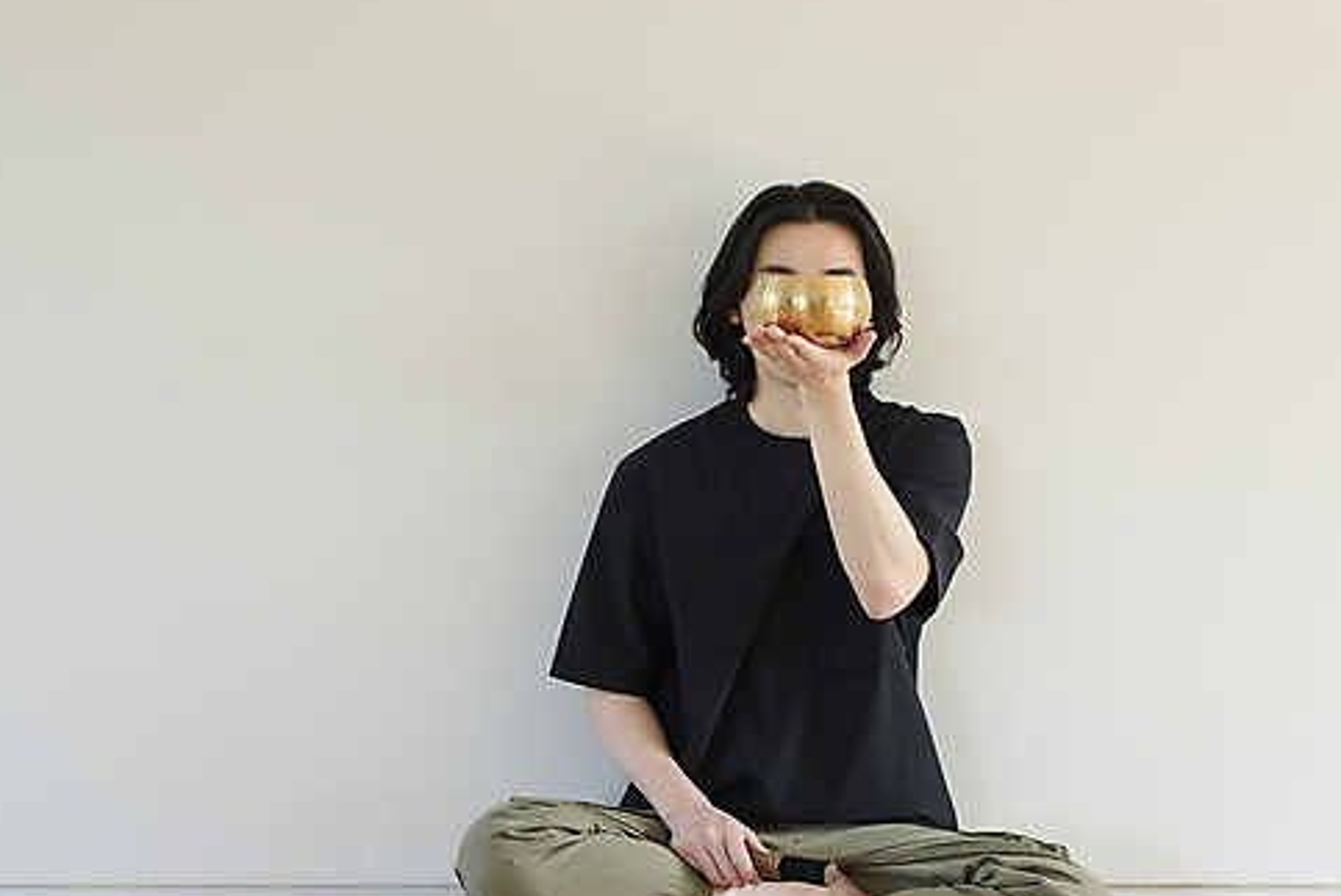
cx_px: 634
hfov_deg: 32.3
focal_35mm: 62
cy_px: 469
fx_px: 2312
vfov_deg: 22.0
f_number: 4
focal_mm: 50
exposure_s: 1/200
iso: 800
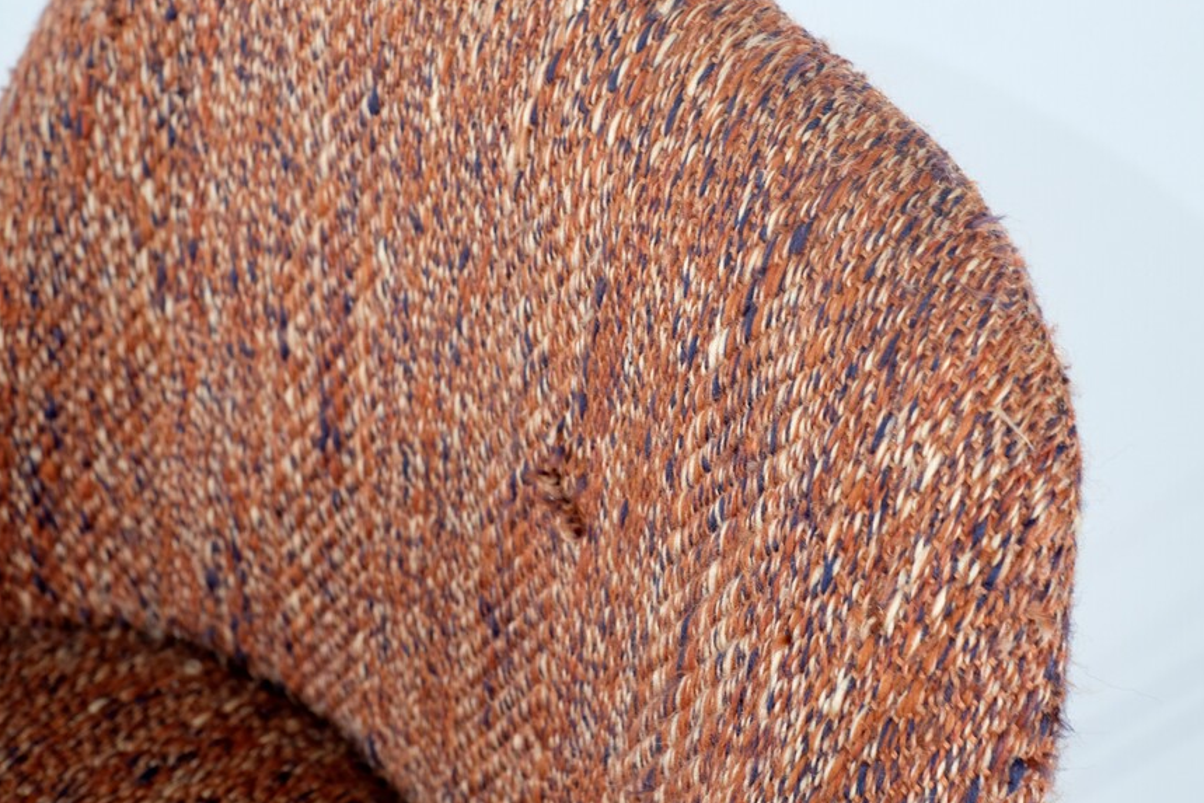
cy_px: 276
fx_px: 2475
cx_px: 706
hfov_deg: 27.3
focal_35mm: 74
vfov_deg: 18.4
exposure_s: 1/20
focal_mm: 35
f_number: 5.6
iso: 800
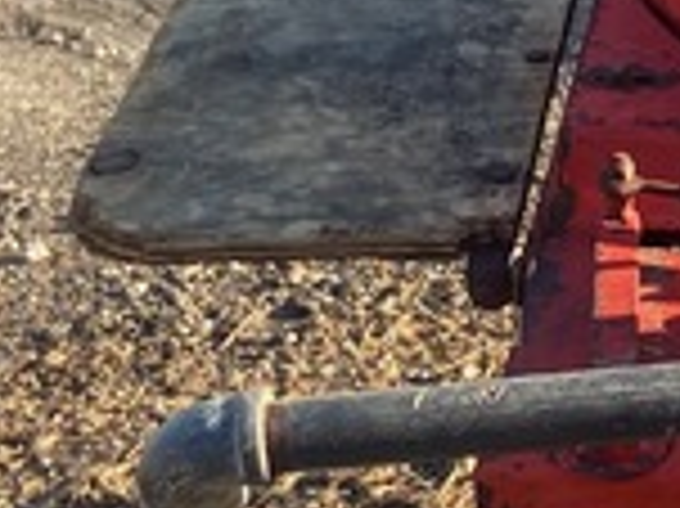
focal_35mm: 138
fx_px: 2709
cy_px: -49
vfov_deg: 10.6
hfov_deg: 13.4
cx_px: 1067
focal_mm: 4.25
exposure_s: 1/515
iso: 32
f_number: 1.8
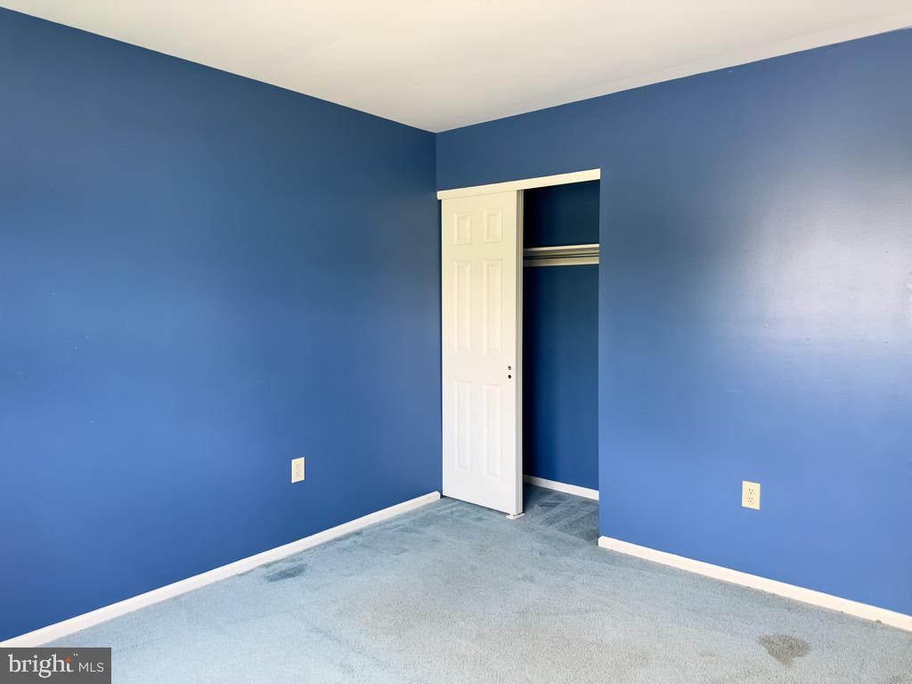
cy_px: 342
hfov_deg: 71.6
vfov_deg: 56.8
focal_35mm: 24
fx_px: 632
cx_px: 456
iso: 160
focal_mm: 6.86
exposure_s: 1/60
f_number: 1.78
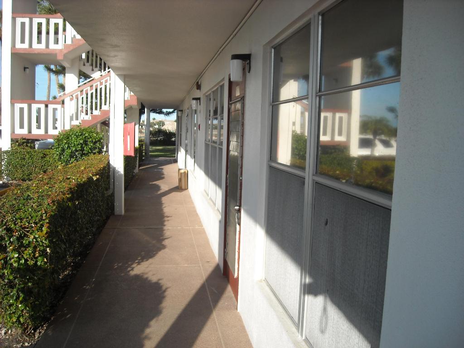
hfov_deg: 52.6
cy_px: 174
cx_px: 232
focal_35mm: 35
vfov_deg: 40.7
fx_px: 469
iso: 64
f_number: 5.6
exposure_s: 1/209
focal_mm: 5.7
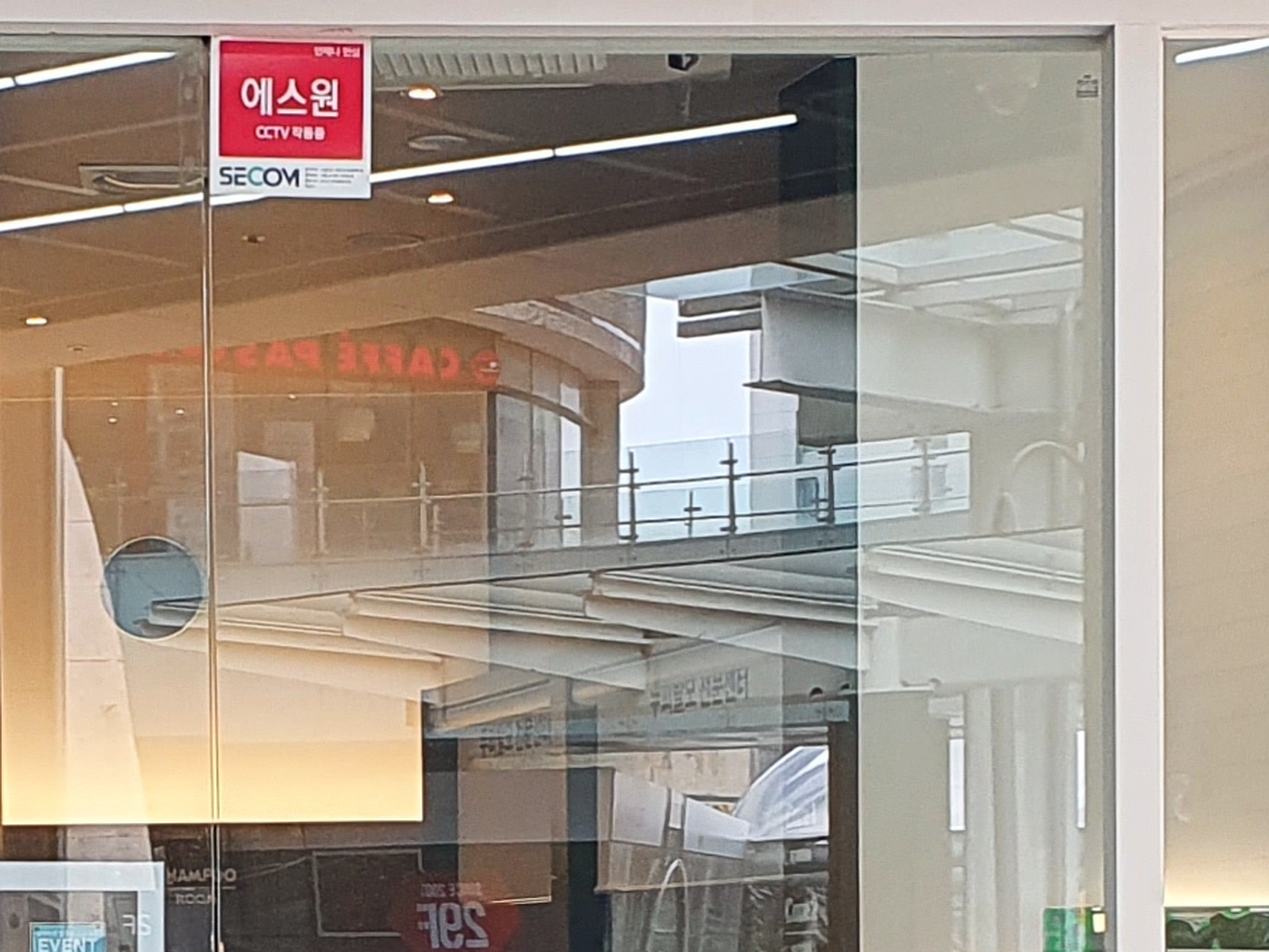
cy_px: 983
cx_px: 389
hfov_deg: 16.8
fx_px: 4289
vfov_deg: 12.5
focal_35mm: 117
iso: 125
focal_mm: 4.32
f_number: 2.4
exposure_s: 1/120
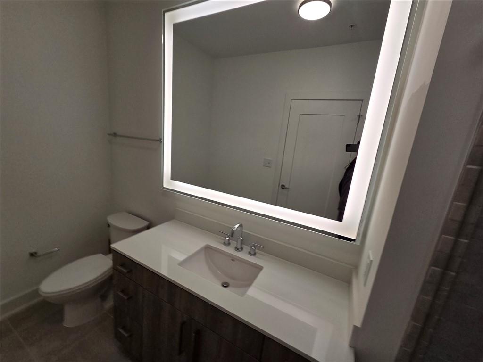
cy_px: 181
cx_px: 242
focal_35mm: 13
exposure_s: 1/185
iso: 50
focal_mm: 2.2
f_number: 2.2
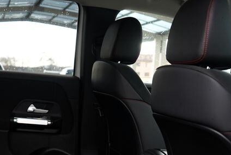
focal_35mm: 58
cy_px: 147
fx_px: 372
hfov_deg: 33.6
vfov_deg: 22.7
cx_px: 52
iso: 640
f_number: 2.8
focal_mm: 24
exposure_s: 1/30
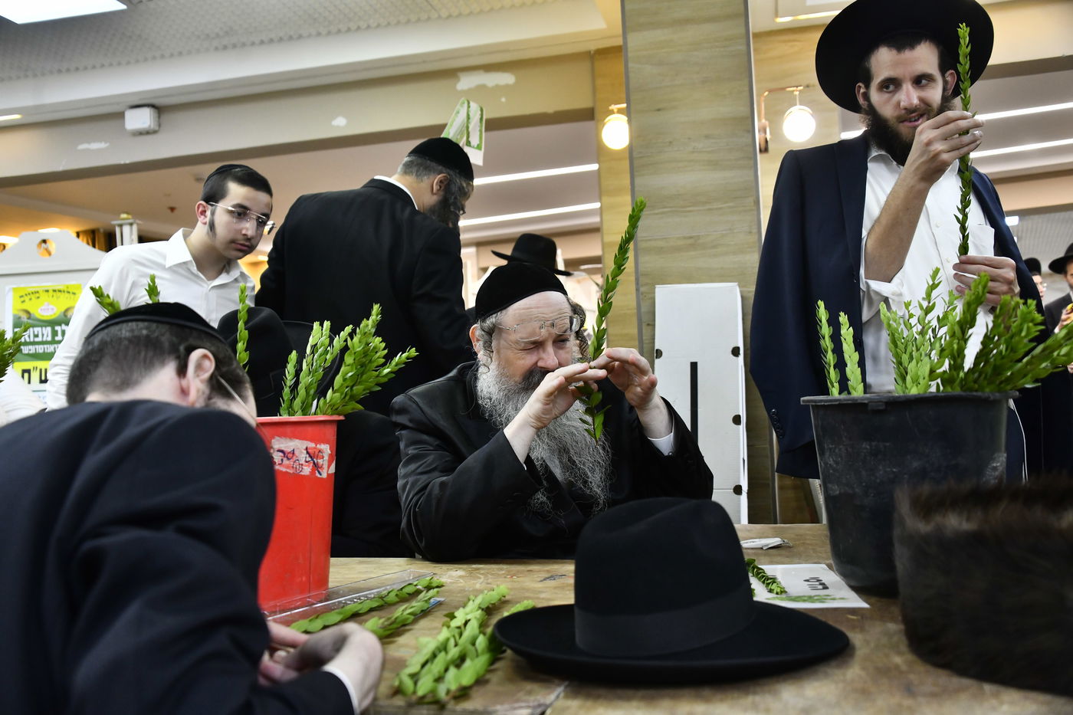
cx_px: 536
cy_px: 358
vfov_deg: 38.9
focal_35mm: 34
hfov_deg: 55.8
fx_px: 1013
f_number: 5
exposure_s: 1/250
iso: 1250
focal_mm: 34
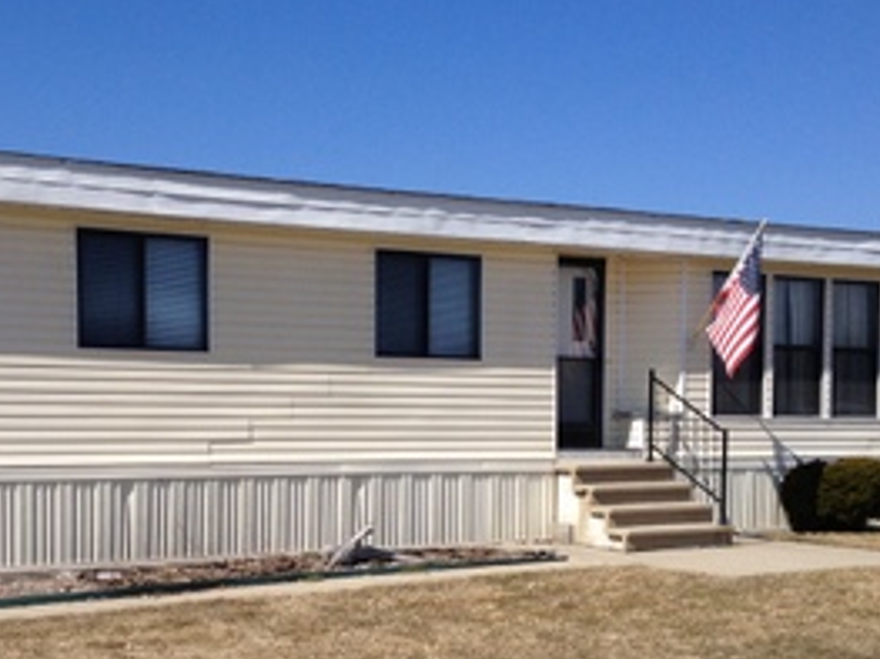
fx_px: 1626
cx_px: 345
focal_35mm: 64
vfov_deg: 22.8
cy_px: 465
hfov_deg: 30.2
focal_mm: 4.28
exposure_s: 1/2632
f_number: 2.4
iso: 50
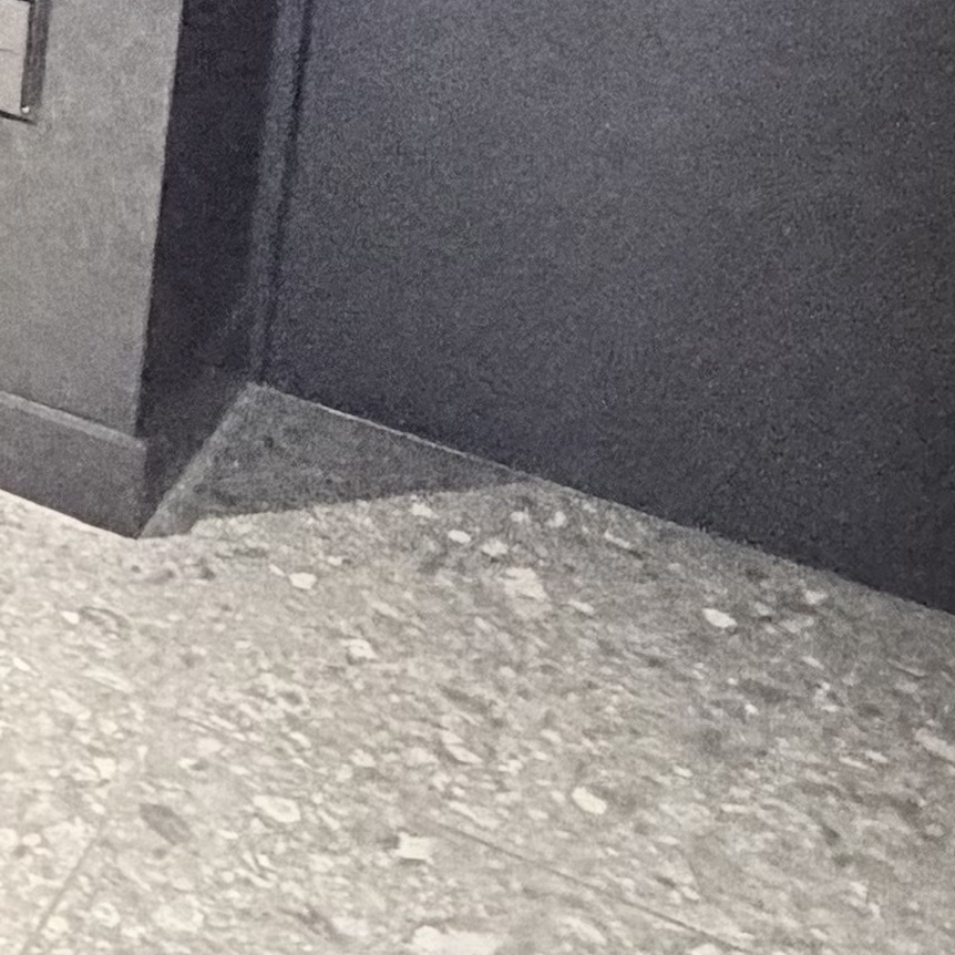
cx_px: -728
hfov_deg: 17.5
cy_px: -366
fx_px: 2559
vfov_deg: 19.2
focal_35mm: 82
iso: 1250
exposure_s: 1/40
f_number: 2.2
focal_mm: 2.22
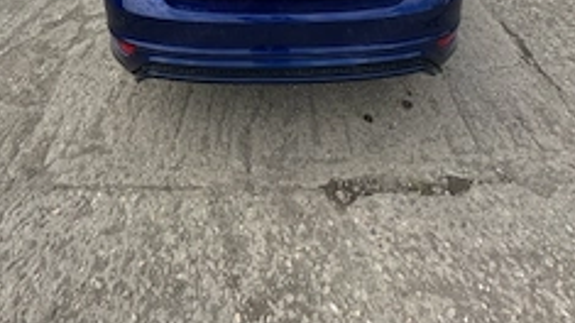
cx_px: 279
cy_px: -157
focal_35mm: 26
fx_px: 396
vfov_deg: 28.9
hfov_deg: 71.9
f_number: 2.2
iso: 40
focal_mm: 2.22
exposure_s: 1/1473
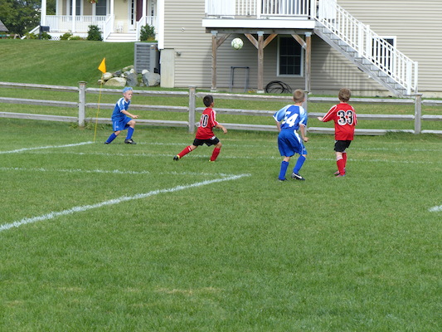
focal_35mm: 181
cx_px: 221
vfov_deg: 8.2
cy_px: 166
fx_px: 2312
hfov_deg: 10.9
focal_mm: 32.5
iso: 100
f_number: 4
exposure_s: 1/500
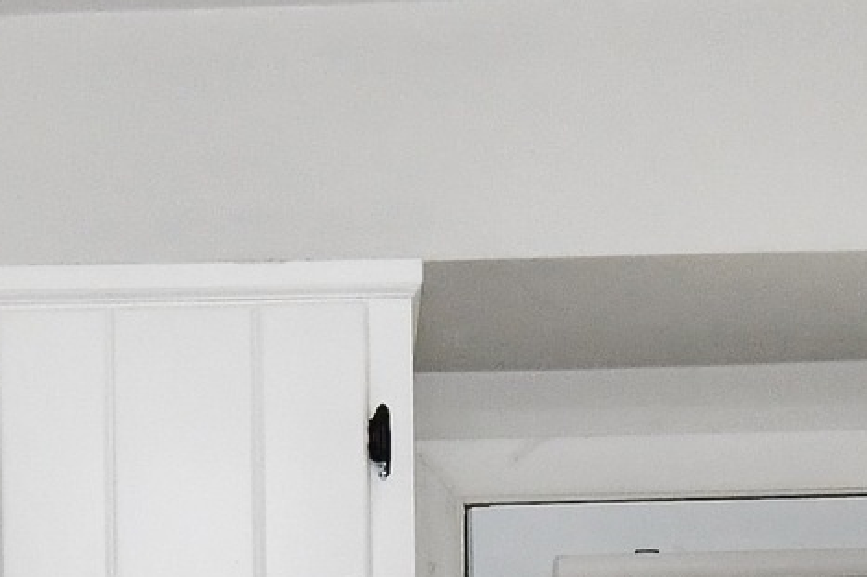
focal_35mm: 98
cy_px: 1323
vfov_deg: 11.7
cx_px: 90
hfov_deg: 20.4
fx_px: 2359
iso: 640
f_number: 6.3
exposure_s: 1/80
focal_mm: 10
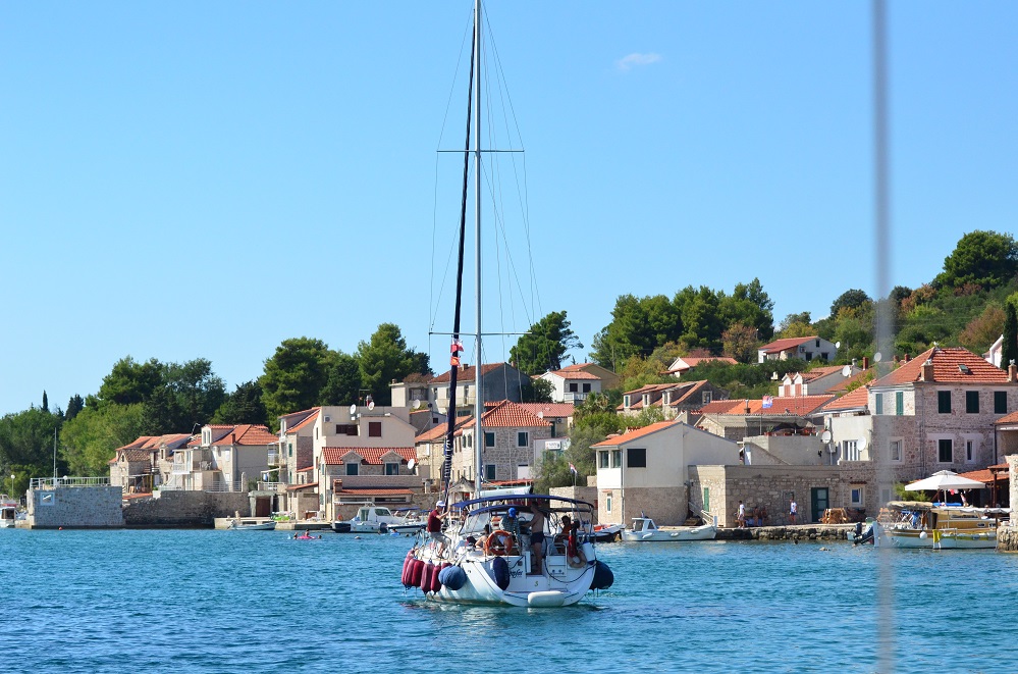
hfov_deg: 19.5
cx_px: 509
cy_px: 337
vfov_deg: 13.0
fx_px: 2962
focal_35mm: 105
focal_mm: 70
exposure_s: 1/8000
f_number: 5.6
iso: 1250
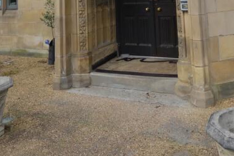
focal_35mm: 41
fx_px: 266
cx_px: 138
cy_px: -50
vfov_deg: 27.0
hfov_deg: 47.2
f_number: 6.3
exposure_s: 1/160
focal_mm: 10
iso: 100
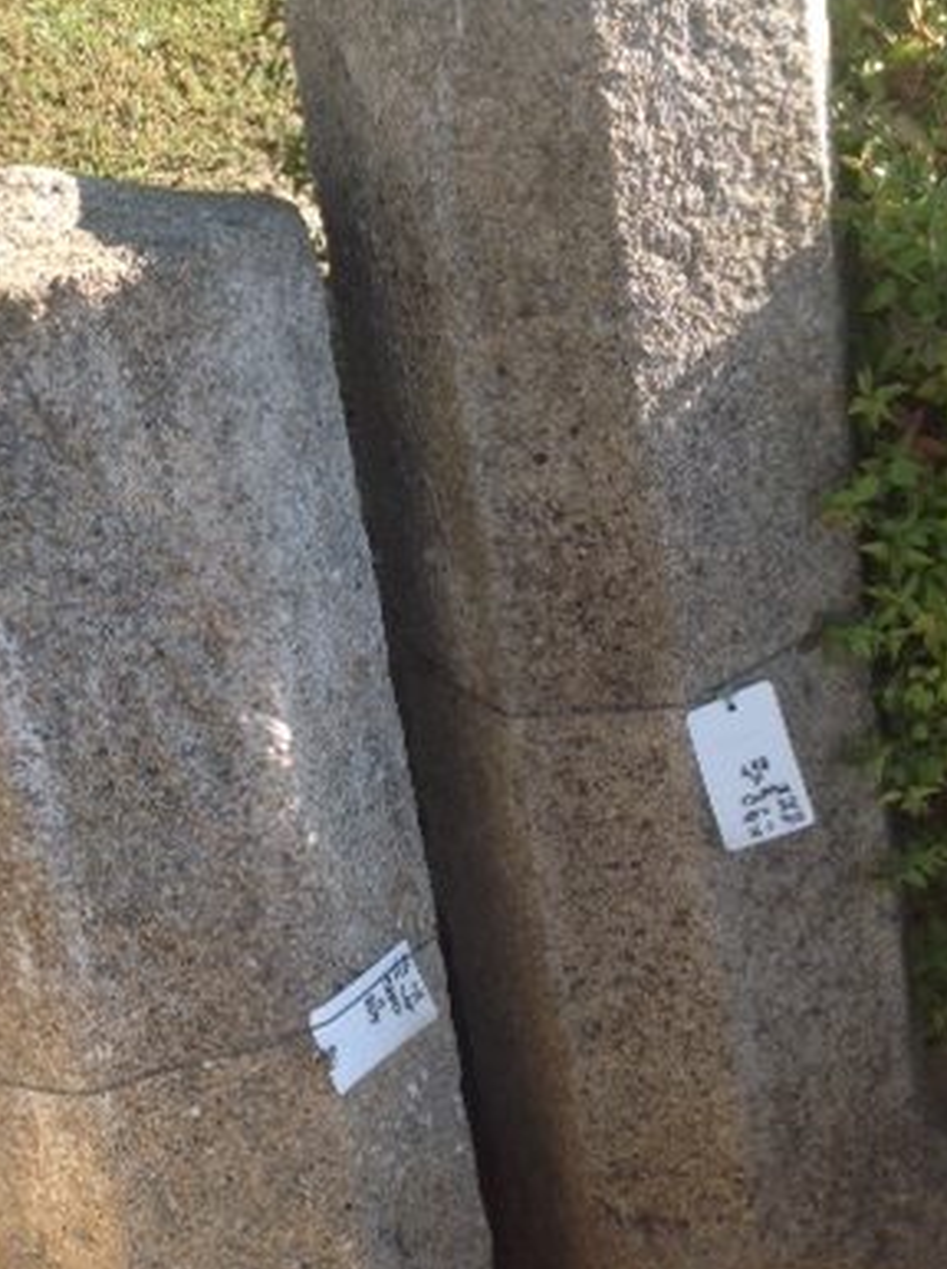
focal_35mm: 58
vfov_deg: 33.2
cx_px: 398
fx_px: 2123
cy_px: 756
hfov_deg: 25.1
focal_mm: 4.28
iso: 50
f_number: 2.4
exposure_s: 1/351
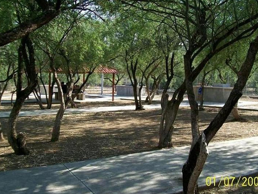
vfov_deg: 35.1
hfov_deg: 45.7
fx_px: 306
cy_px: 93
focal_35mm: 41
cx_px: 139
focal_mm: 6
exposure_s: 1/335
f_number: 2.7
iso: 80
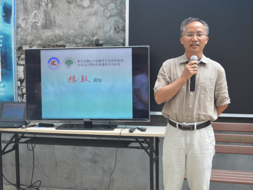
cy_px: 95
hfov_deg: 38.9
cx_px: 131
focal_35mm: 49
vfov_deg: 29.7
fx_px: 358
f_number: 5
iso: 400
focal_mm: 30
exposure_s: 1/100
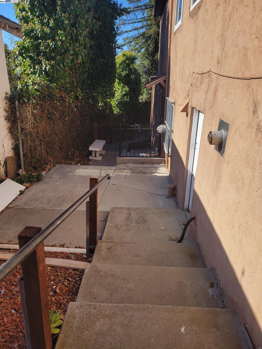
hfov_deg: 53.1
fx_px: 262
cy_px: 174
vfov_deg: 67.3
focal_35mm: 26
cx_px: 131
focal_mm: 5.4
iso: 40
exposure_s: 1/1580
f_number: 1.8
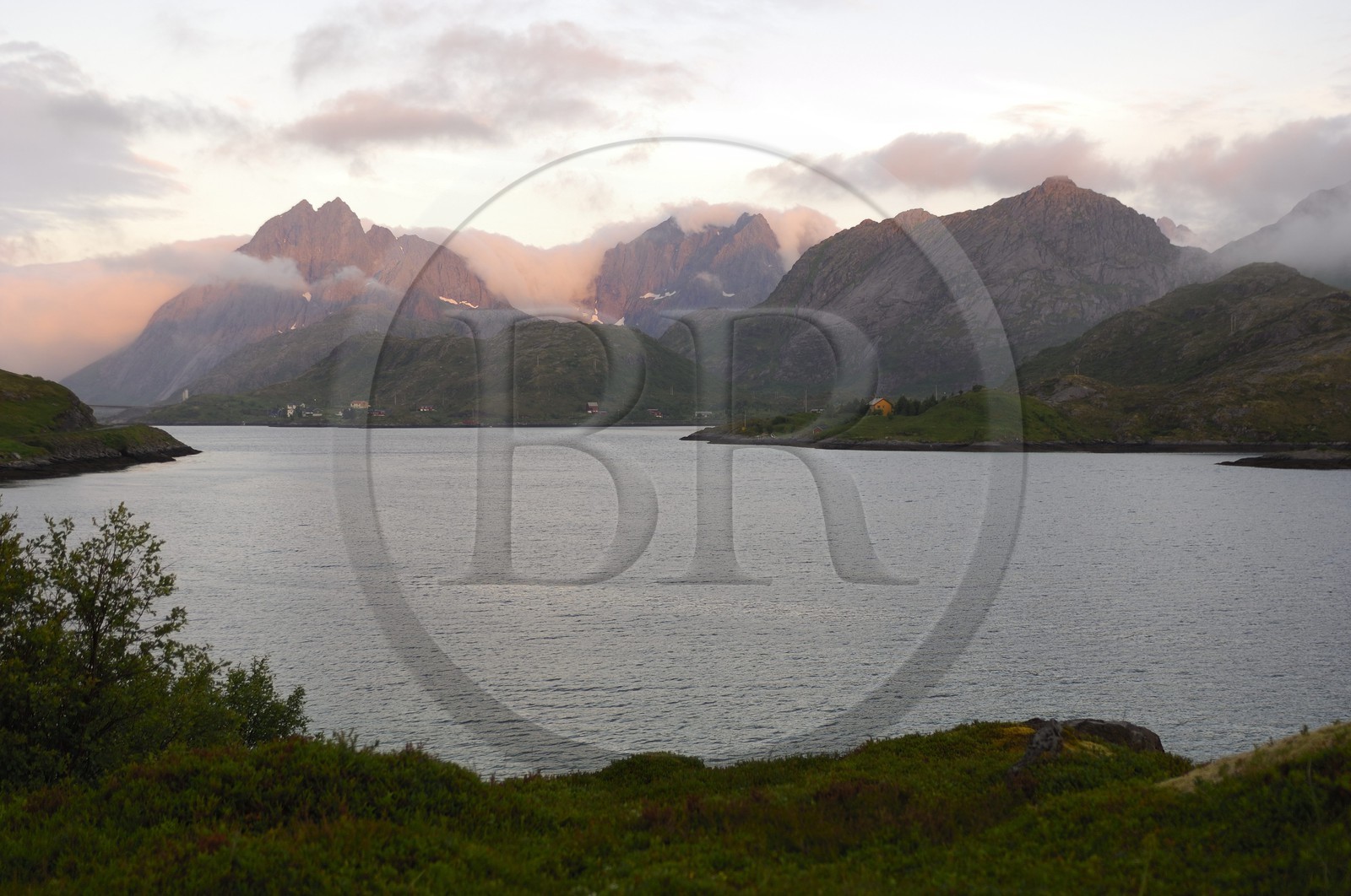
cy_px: 448
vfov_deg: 31.8
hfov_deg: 46.5
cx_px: 676
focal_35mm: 42
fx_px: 1574
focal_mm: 28
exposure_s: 1/100
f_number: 2.8
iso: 100
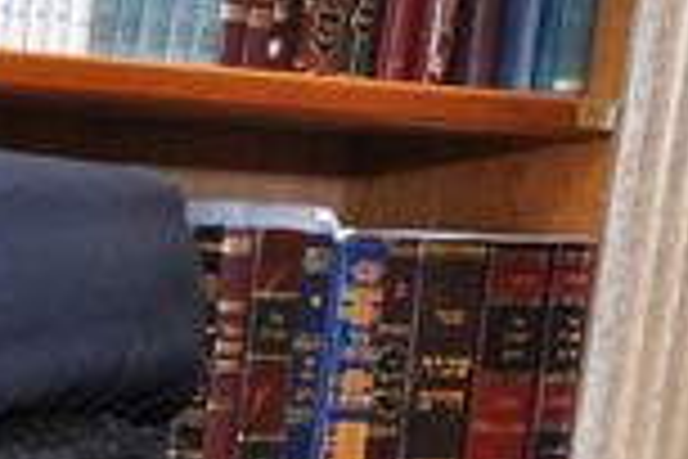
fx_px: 2637
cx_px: -490
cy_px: 911
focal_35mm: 138
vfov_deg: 9.3
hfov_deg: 13.5
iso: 320
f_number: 4
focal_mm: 22
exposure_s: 1/60
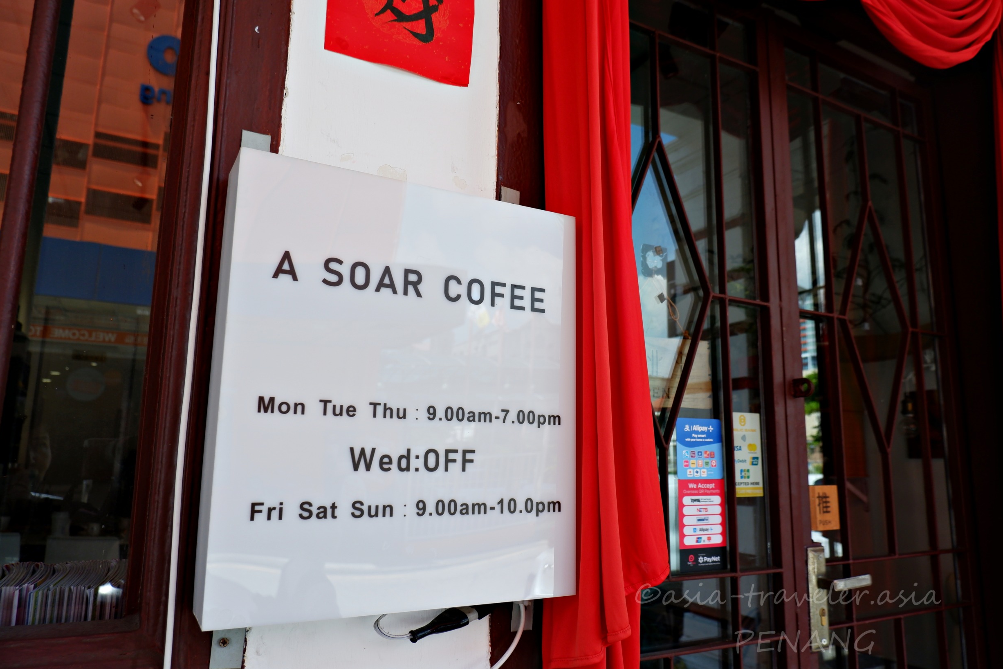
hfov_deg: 73.7
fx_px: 669
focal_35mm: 24
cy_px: 343
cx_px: 502
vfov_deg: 53.1
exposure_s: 1/280
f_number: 4.5
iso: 200
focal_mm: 15
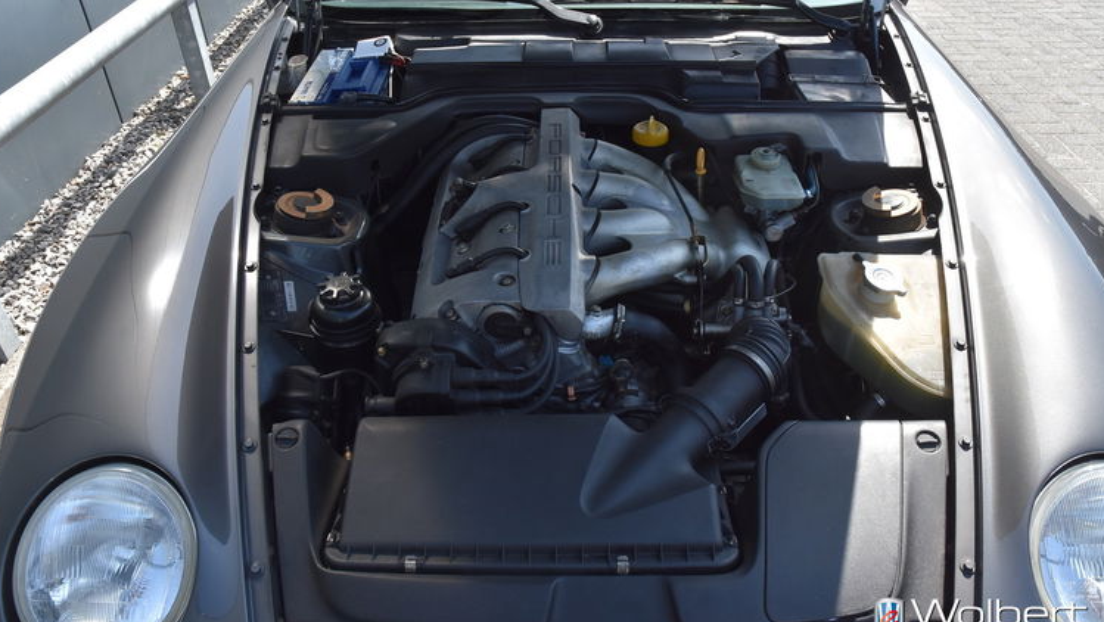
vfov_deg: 40.2
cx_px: 544
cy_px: 284
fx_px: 849
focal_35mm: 29
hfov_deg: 66.0
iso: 560
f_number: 8
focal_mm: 18
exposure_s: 1/500
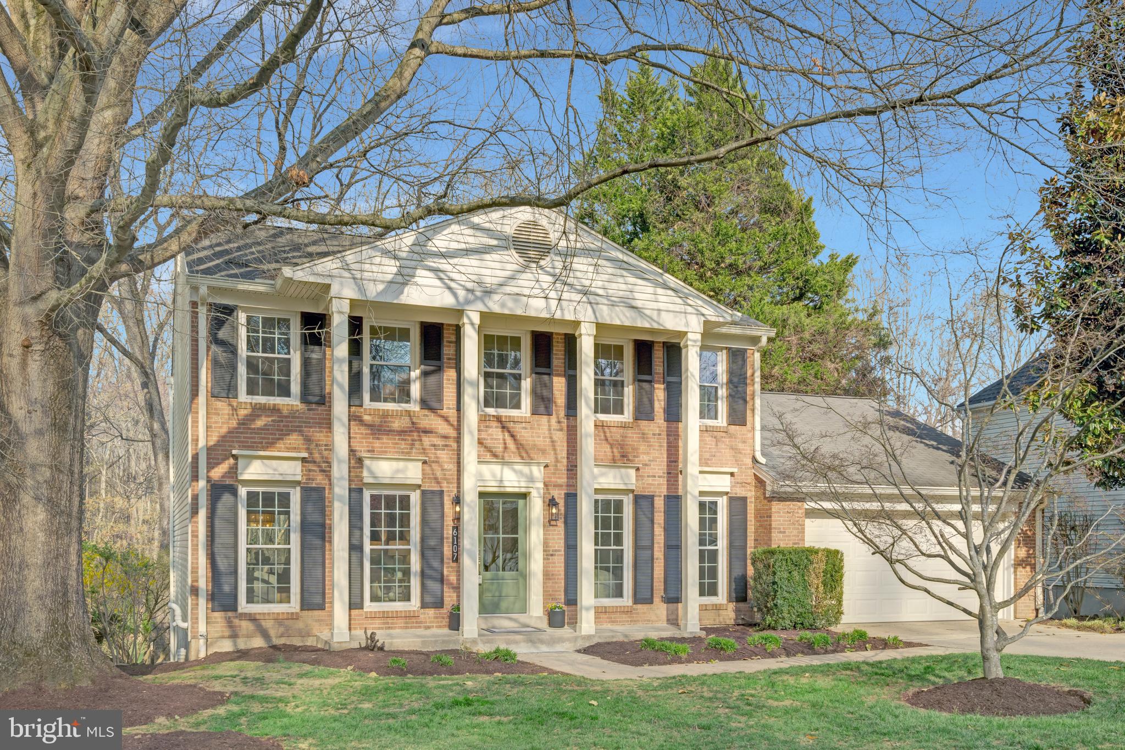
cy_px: 375
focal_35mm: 31
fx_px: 969
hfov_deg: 60.3
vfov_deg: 42.3
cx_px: 562
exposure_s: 1/400
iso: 640
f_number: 8
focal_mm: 31
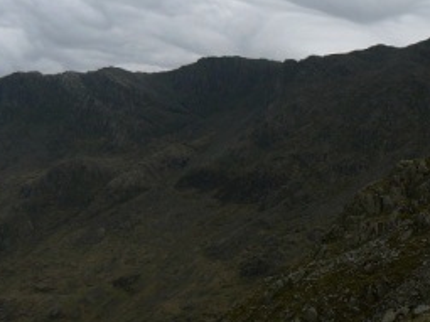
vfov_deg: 24.0
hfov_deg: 31.6
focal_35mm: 61
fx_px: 757
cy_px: 172
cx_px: 260
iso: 80
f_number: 5.6
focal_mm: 6
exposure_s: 1/200
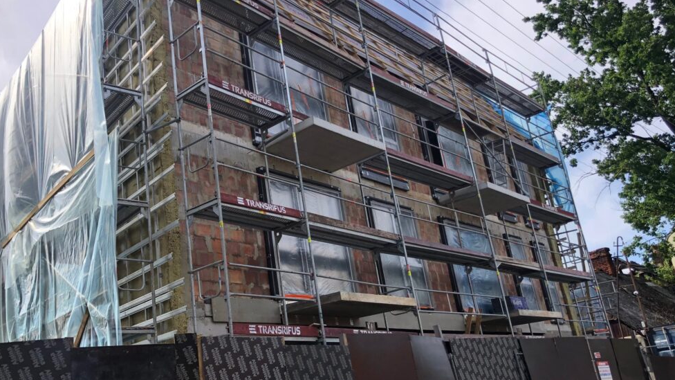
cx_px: 329
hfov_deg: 61.0
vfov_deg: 36.6
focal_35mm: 32
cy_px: 209
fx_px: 573
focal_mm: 4
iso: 20
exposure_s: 1/1230
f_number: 1.8
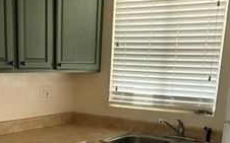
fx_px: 382
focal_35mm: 61
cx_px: 79
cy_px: 164
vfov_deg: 20.1
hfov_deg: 33.2
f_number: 1.5
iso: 125
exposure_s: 1/60
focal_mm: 5.7
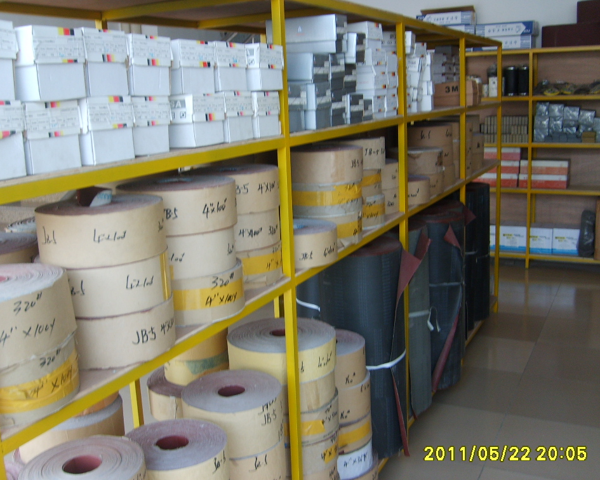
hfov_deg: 49.1
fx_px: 657
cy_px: 239
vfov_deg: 40.1
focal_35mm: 37
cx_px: 289
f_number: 2.8
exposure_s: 1/30
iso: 50
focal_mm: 5.8
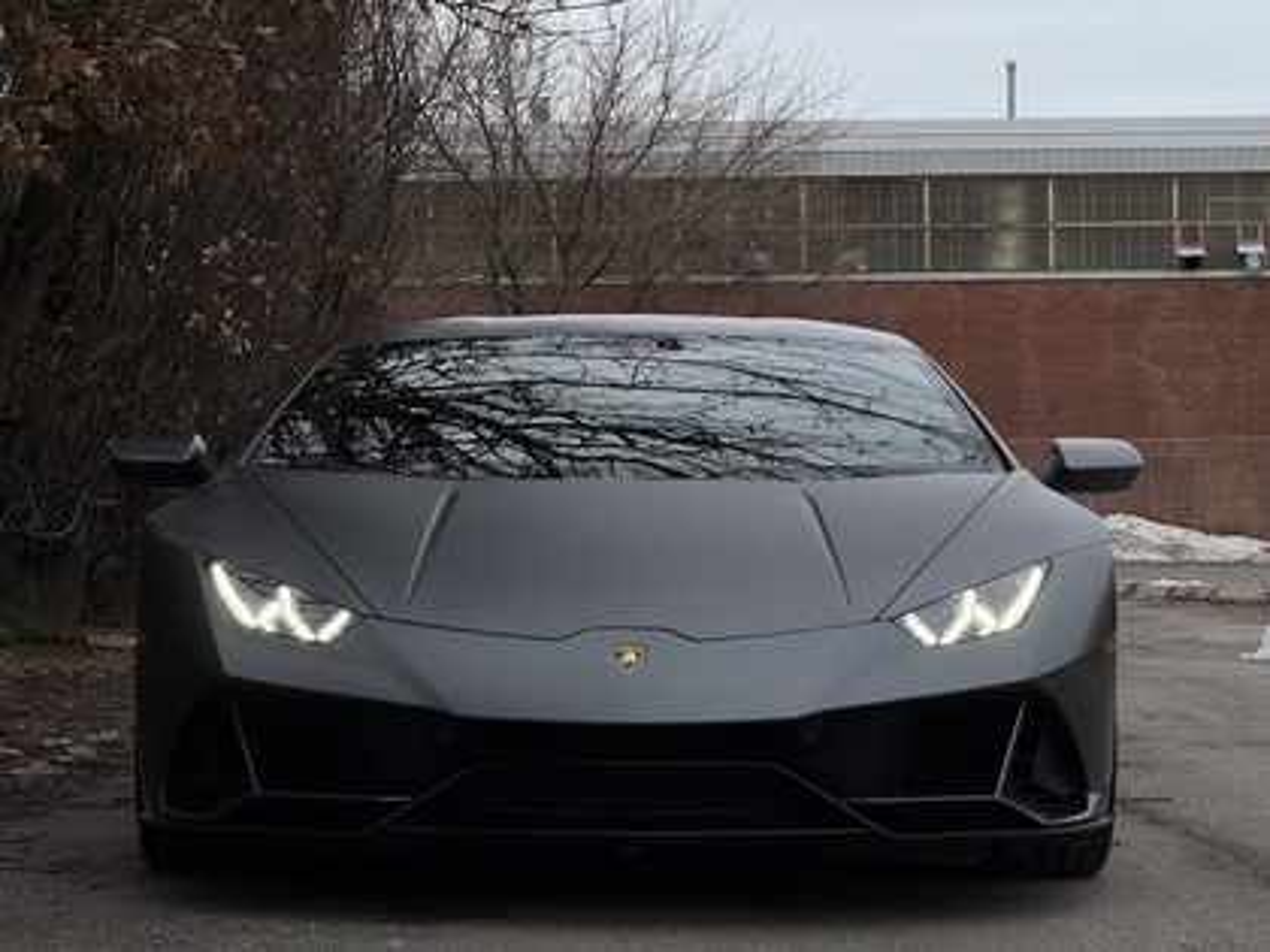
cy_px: 476
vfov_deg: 12.3
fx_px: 4403
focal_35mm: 120
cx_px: 635
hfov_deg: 16.4
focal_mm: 15.66
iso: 64
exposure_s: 1/400
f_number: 2.8
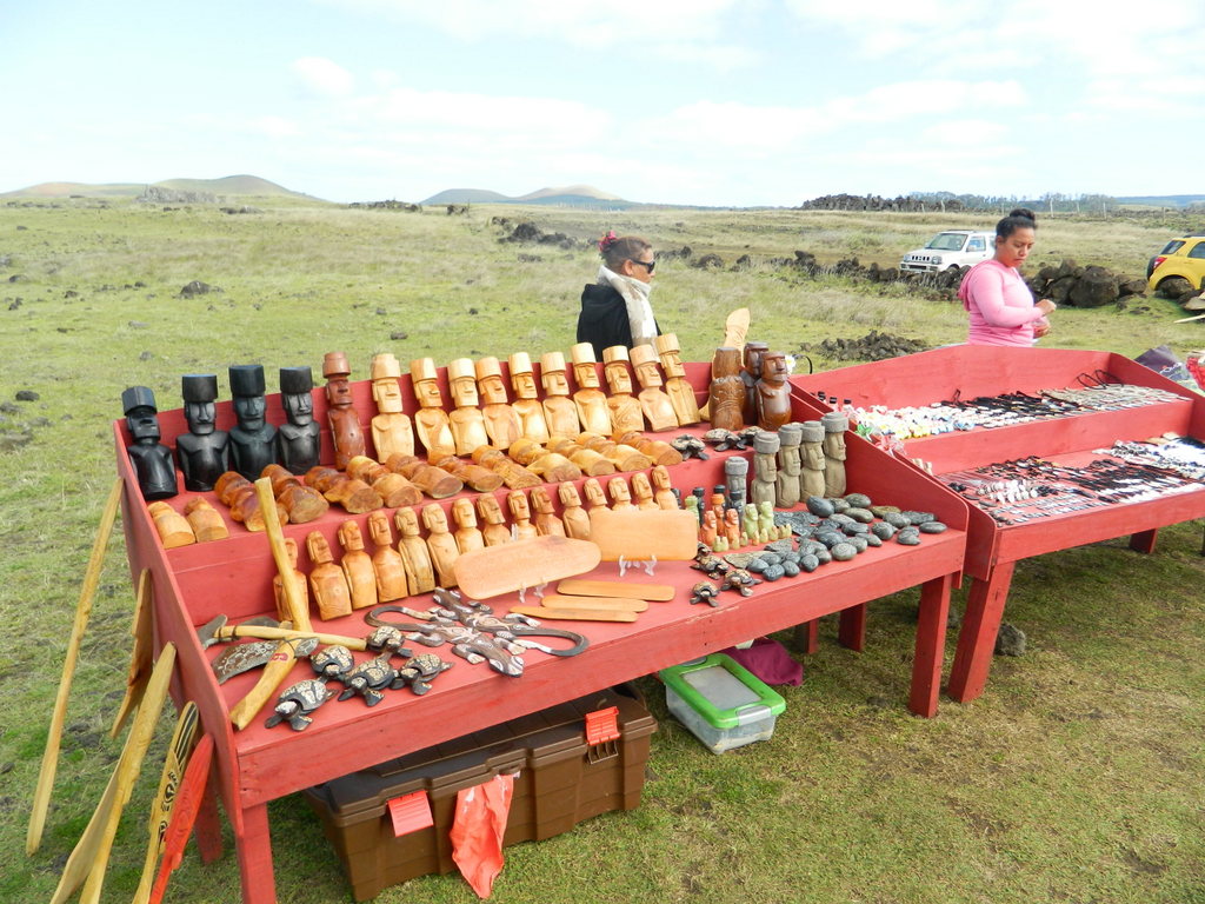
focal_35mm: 25
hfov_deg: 69.4
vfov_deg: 54.9
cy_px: 452
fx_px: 870
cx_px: 602
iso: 80
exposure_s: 1/400
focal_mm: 4.5
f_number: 3.1
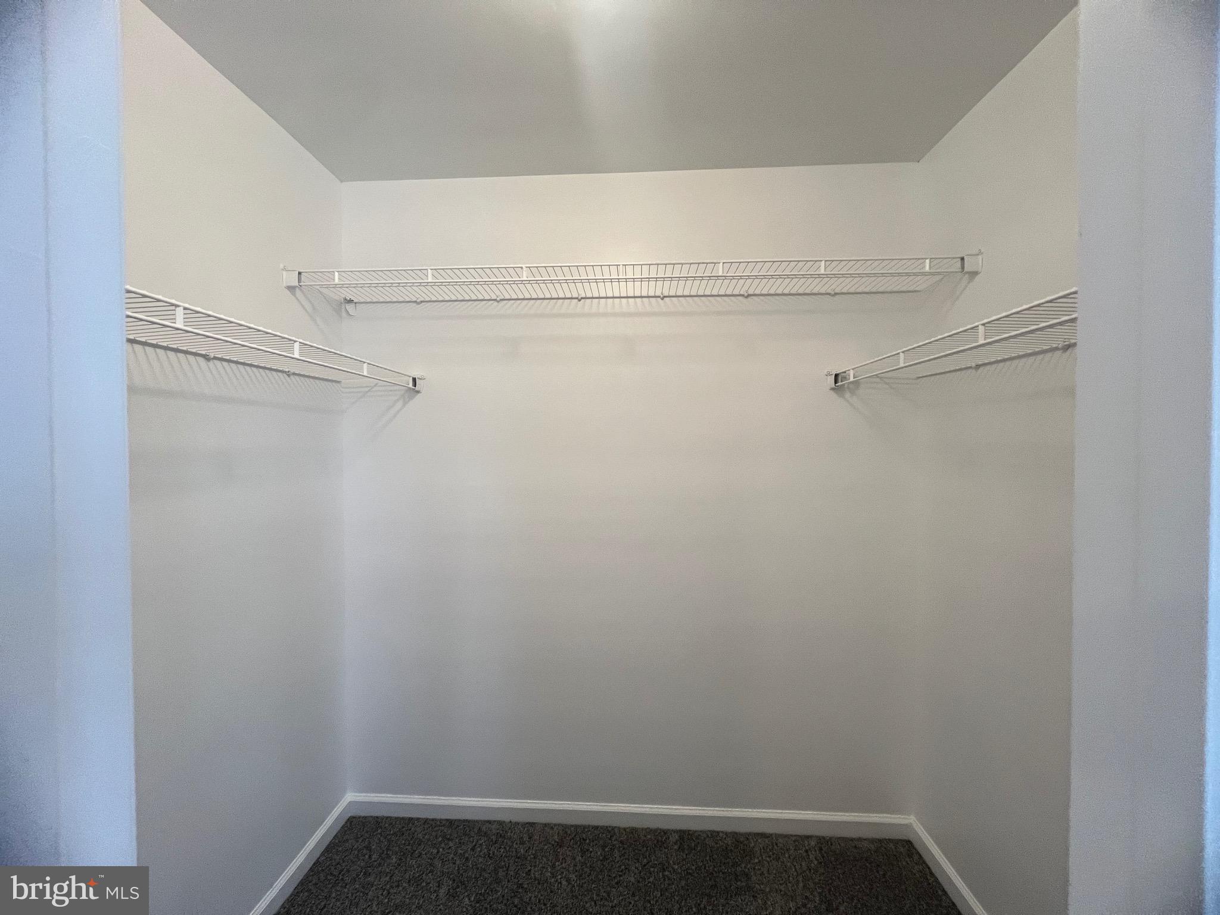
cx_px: 610
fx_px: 458
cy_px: 458
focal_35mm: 13
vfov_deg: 89.9
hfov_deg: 106.2
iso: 250
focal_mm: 1.57
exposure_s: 1/120
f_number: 1.8
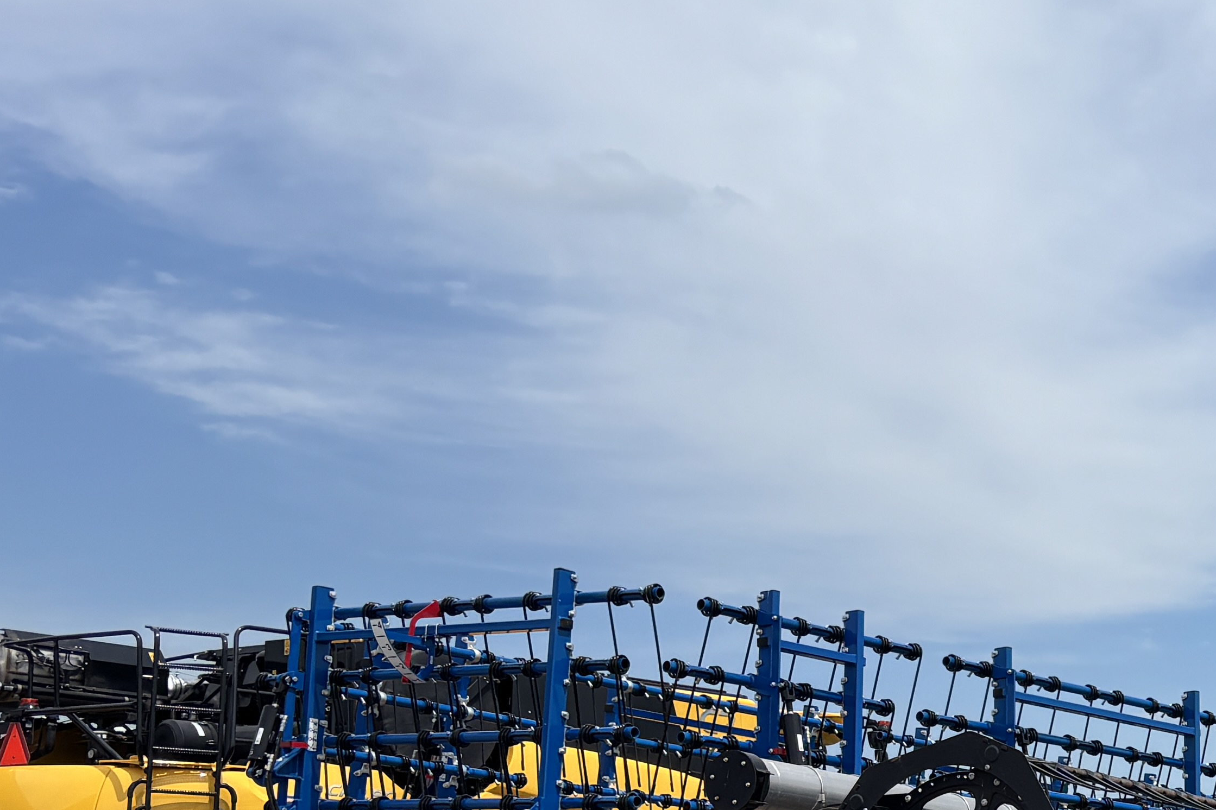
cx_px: 1540
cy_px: 823
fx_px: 2330
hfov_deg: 25.5
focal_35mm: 69
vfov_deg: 19.1
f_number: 1.6
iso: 50
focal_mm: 5.96
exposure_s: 1/4854
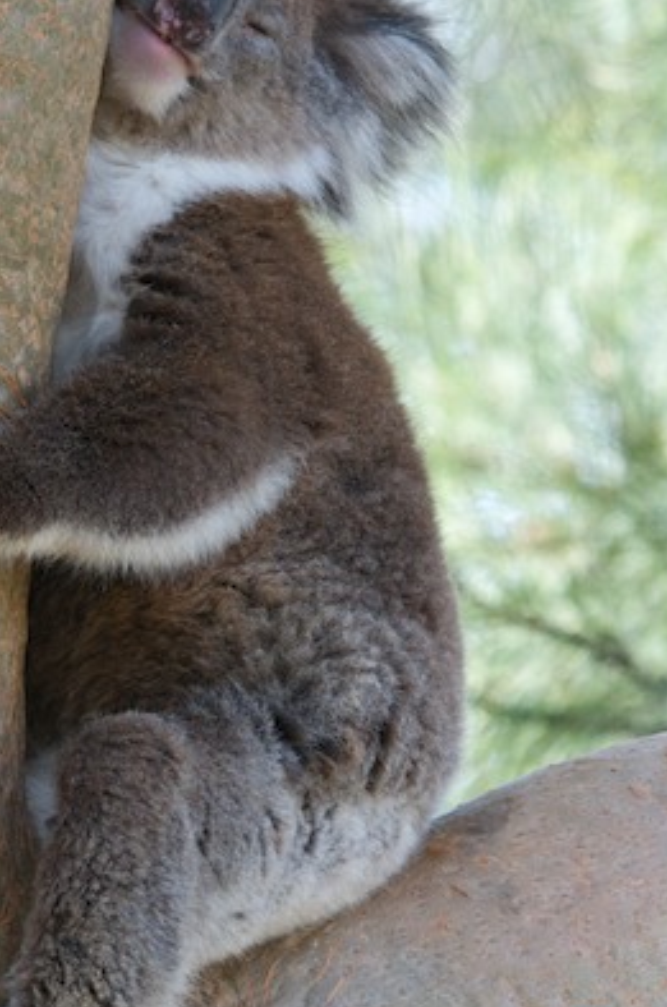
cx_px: 220
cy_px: 560
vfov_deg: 3.6
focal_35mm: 571
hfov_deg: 2.4
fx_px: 15938
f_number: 7.1
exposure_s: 1/200
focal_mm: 250
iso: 800
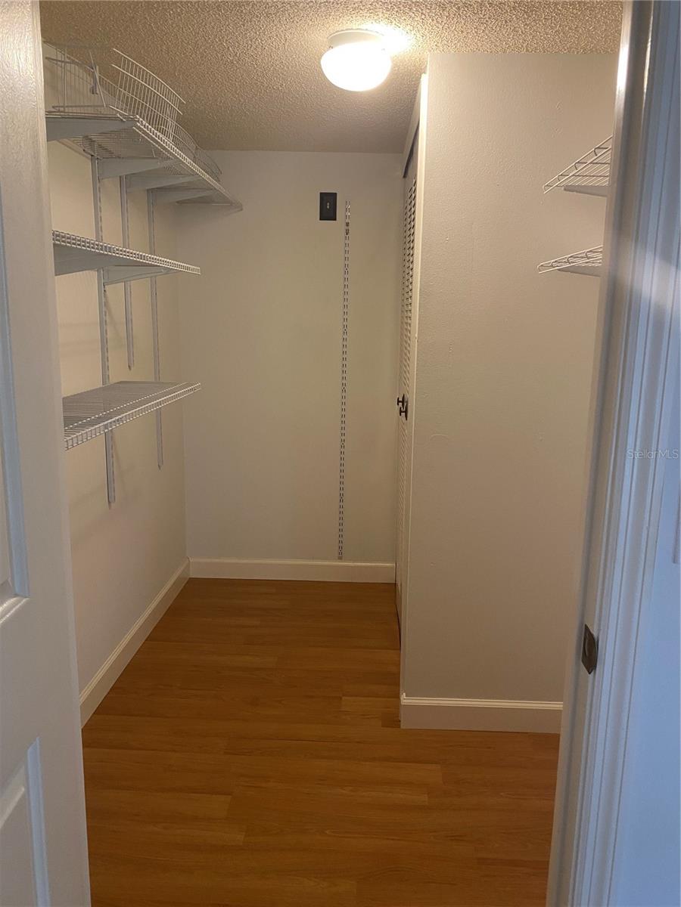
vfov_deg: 67.3
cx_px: 340
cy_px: 454
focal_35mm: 26
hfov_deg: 53.1
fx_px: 682
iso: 125
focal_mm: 4.25
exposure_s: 1/60
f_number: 1.8
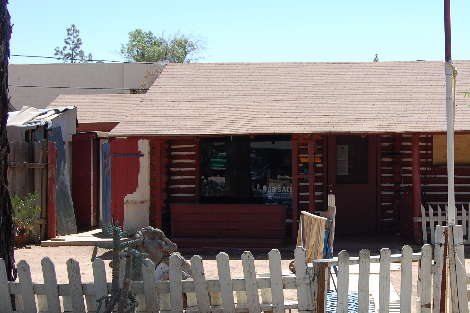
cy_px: 178
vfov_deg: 20.0
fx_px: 887
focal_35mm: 68
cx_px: 358
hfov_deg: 29.2
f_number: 8
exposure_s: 1/250
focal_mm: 28
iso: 200
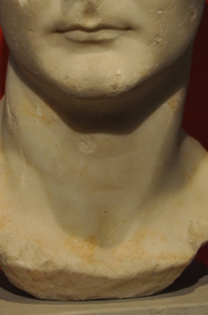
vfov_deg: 9.6
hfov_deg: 6.4
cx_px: 93
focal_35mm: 212
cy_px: -24
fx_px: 1846
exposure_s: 1/80
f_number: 4.8
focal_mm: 60
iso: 500
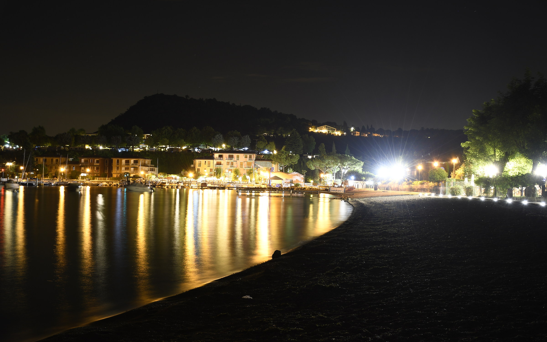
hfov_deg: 41.0
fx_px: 731
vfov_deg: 26.3
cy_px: 178
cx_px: 274
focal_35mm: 49
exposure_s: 30
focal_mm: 32
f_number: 5
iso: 100
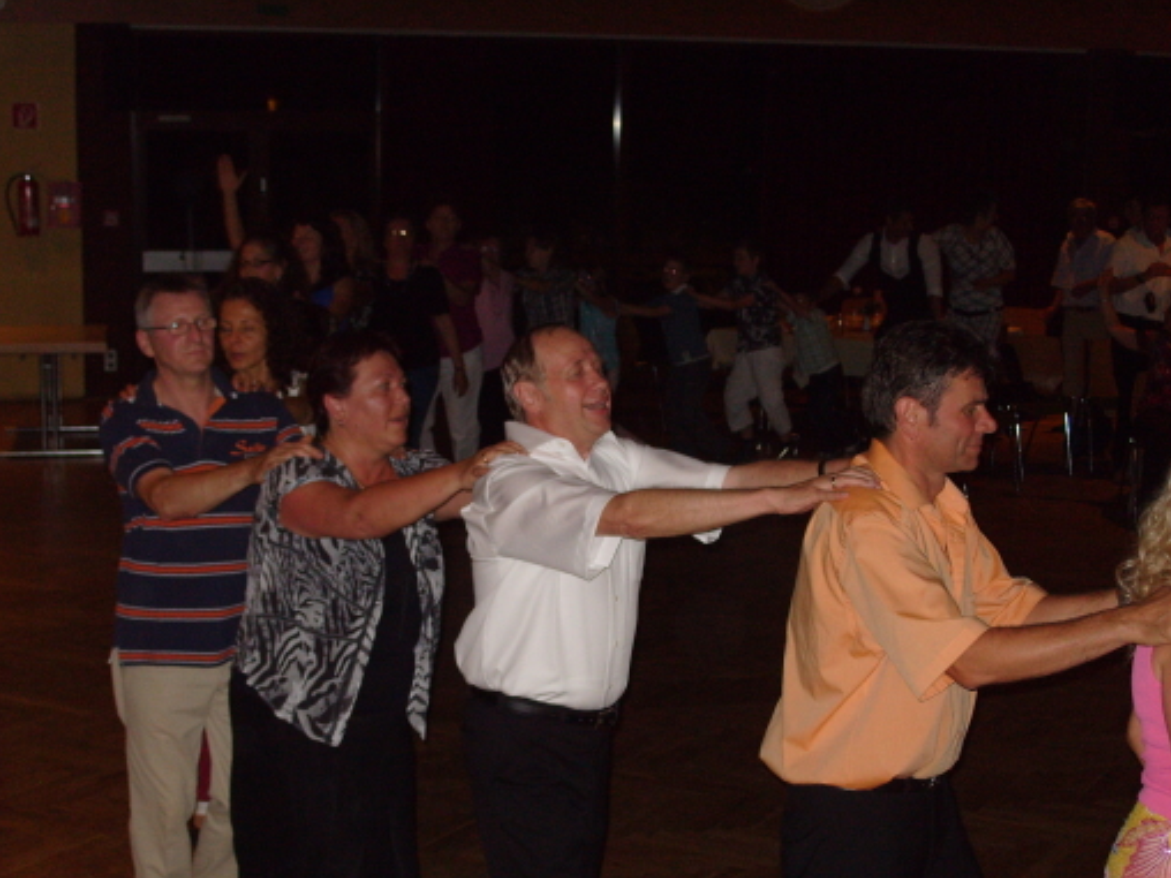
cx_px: 519
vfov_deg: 23.2
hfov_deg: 30.7
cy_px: 551
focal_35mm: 63
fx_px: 2131
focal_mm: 11.1
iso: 200
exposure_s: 1/60
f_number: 3.1
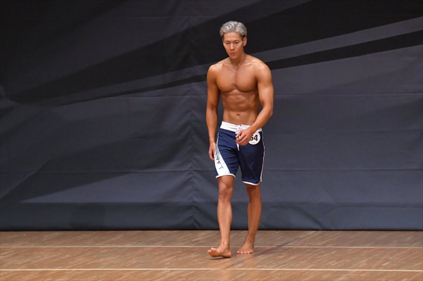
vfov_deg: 4.4
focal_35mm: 315
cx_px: 212
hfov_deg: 6.5
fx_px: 3699
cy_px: 140
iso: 6400
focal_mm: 210
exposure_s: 1/400
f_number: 5.6
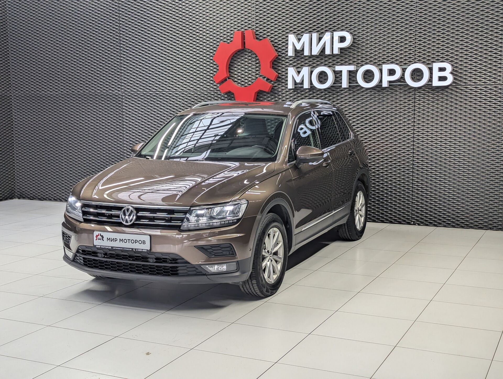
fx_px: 699
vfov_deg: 30.3
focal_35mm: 48
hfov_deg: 39.6
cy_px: 190
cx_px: 252
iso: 106
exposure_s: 1/274
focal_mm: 6.81
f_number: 1.85
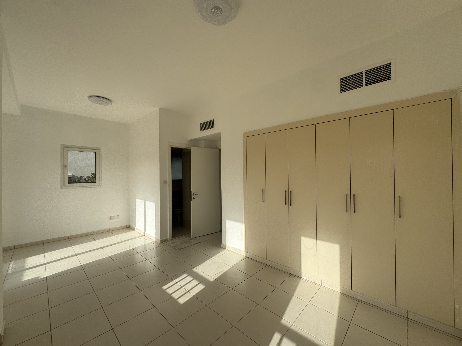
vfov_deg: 85.7
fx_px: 187
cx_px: 231
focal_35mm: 14
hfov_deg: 102.1
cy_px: 173
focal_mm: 2.22
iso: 50
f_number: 2.2
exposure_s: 1/1323
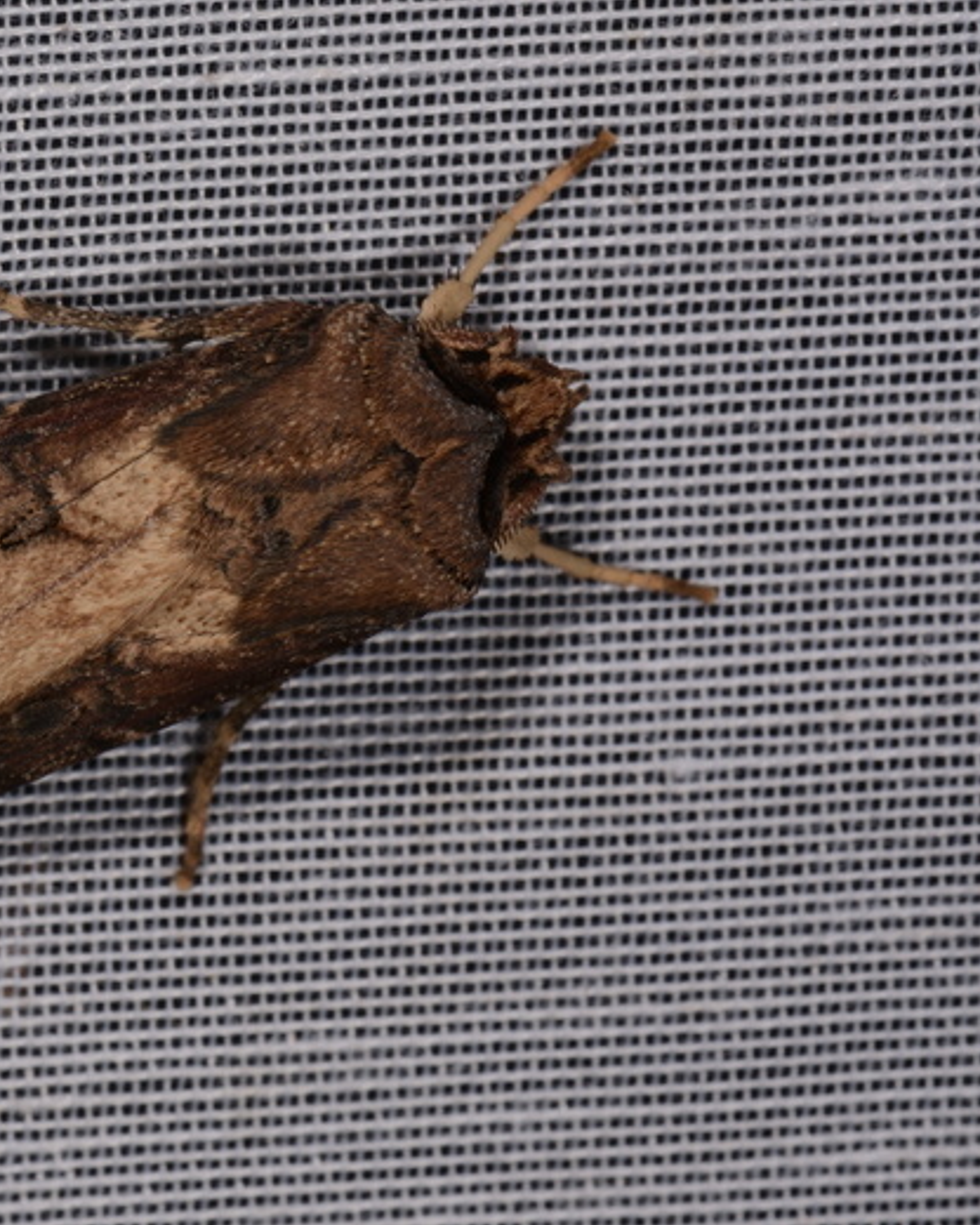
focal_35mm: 182
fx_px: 6588
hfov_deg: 8.5
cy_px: 610
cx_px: 130
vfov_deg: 10.6
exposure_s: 1/60
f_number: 22
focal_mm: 85
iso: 100
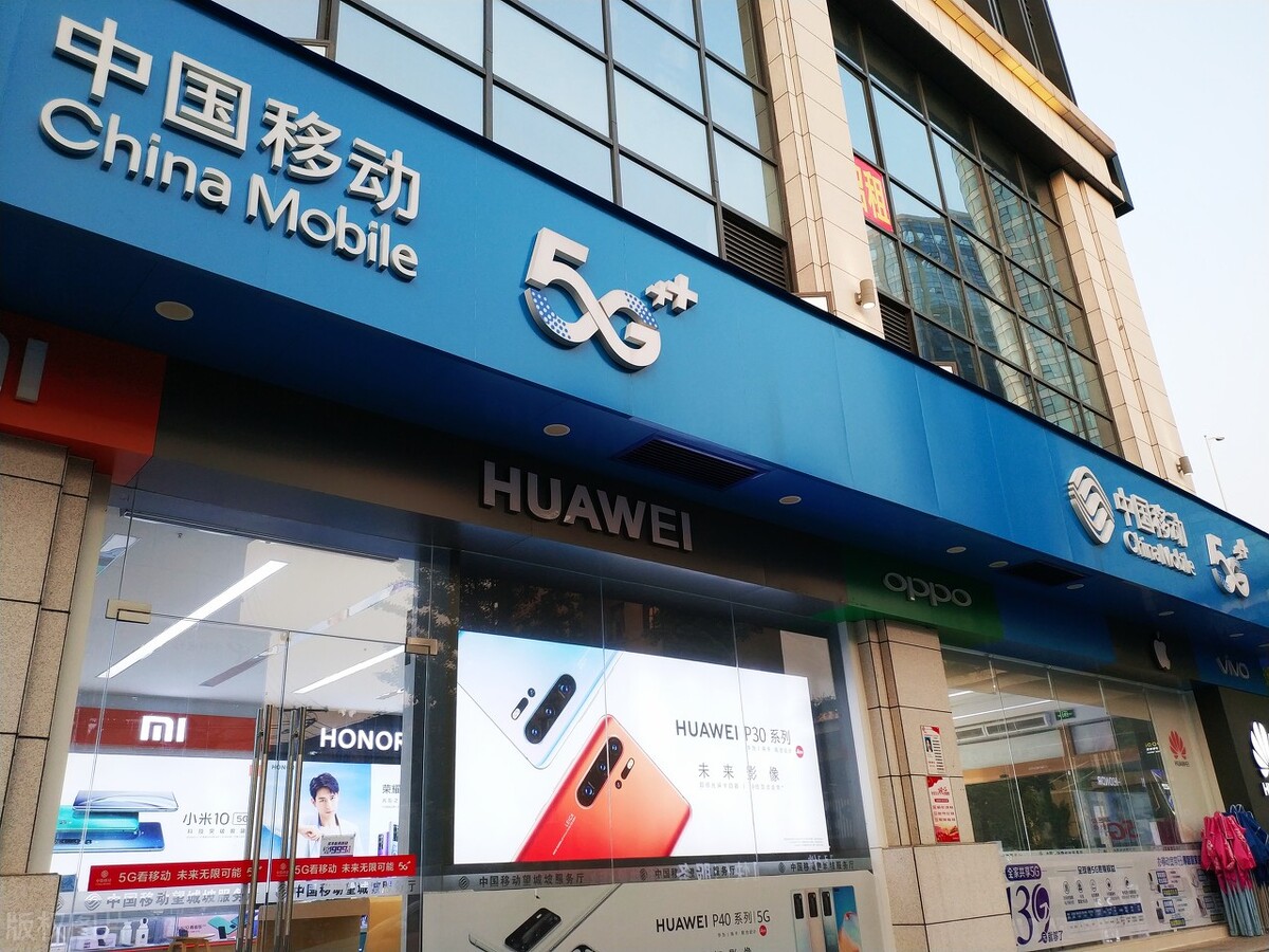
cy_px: 476
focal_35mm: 32
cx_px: 634
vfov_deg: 44.2
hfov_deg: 56.8
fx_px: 1173
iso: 106
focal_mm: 4.5
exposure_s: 1/120
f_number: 2
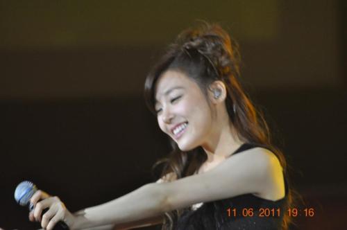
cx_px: 174
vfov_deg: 3.0
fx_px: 4332
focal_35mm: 450
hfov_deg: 4.6
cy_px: 115
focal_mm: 300
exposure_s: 1/160
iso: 1600
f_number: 5.6
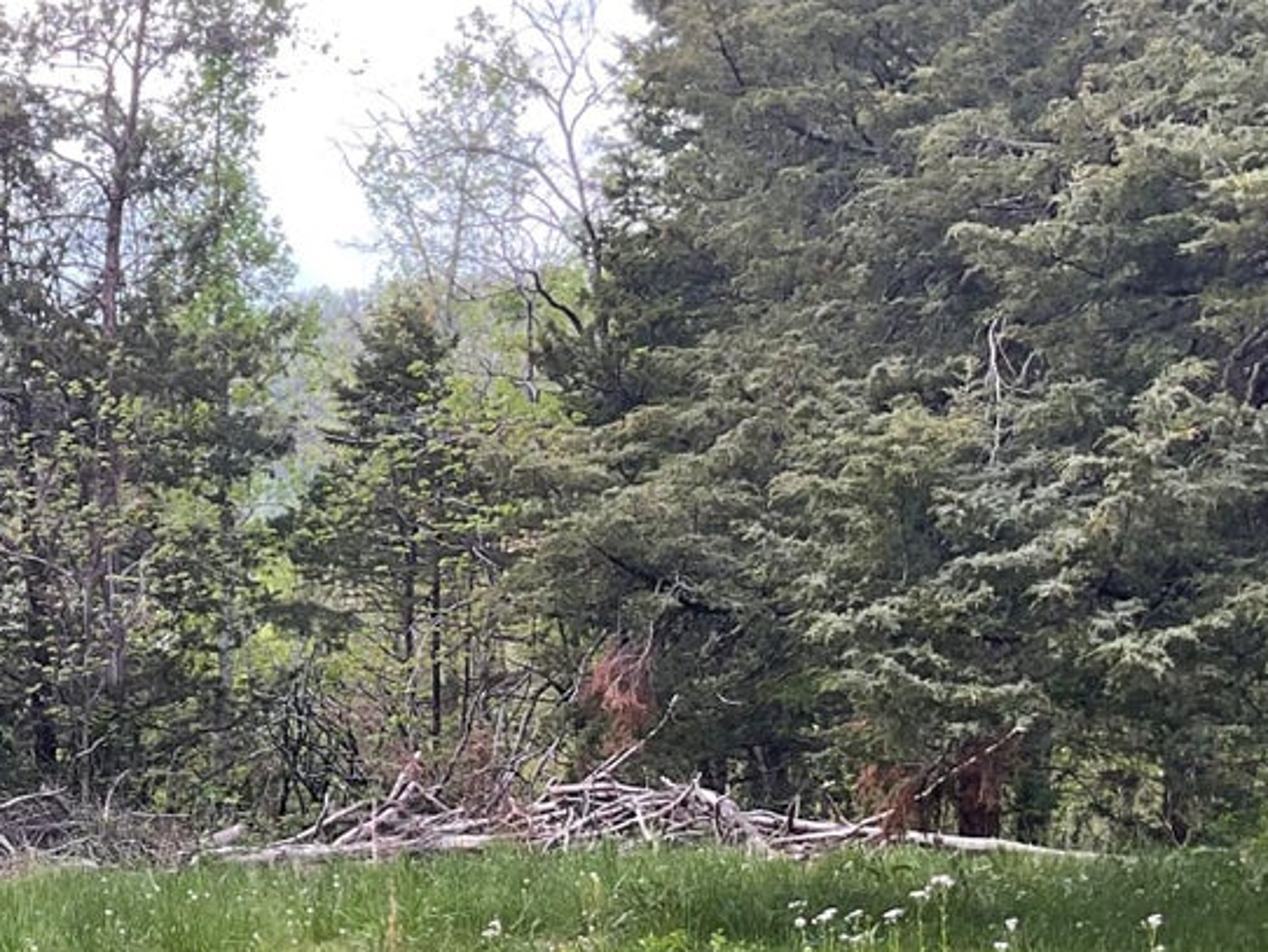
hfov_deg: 25.3
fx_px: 2675
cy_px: 973
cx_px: -27
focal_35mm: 73
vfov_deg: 19.5
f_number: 1.8
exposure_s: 1/133
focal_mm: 3
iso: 16
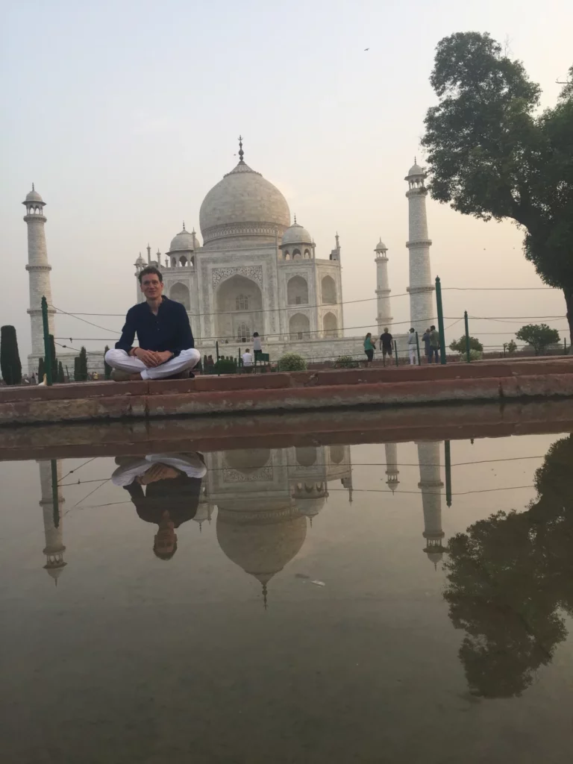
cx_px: 286
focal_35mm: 29
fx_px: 640
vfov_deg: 61.7
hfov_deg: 48.2
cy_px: 382
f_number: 2.2
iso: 32
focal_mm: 4.15
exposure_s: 1/126
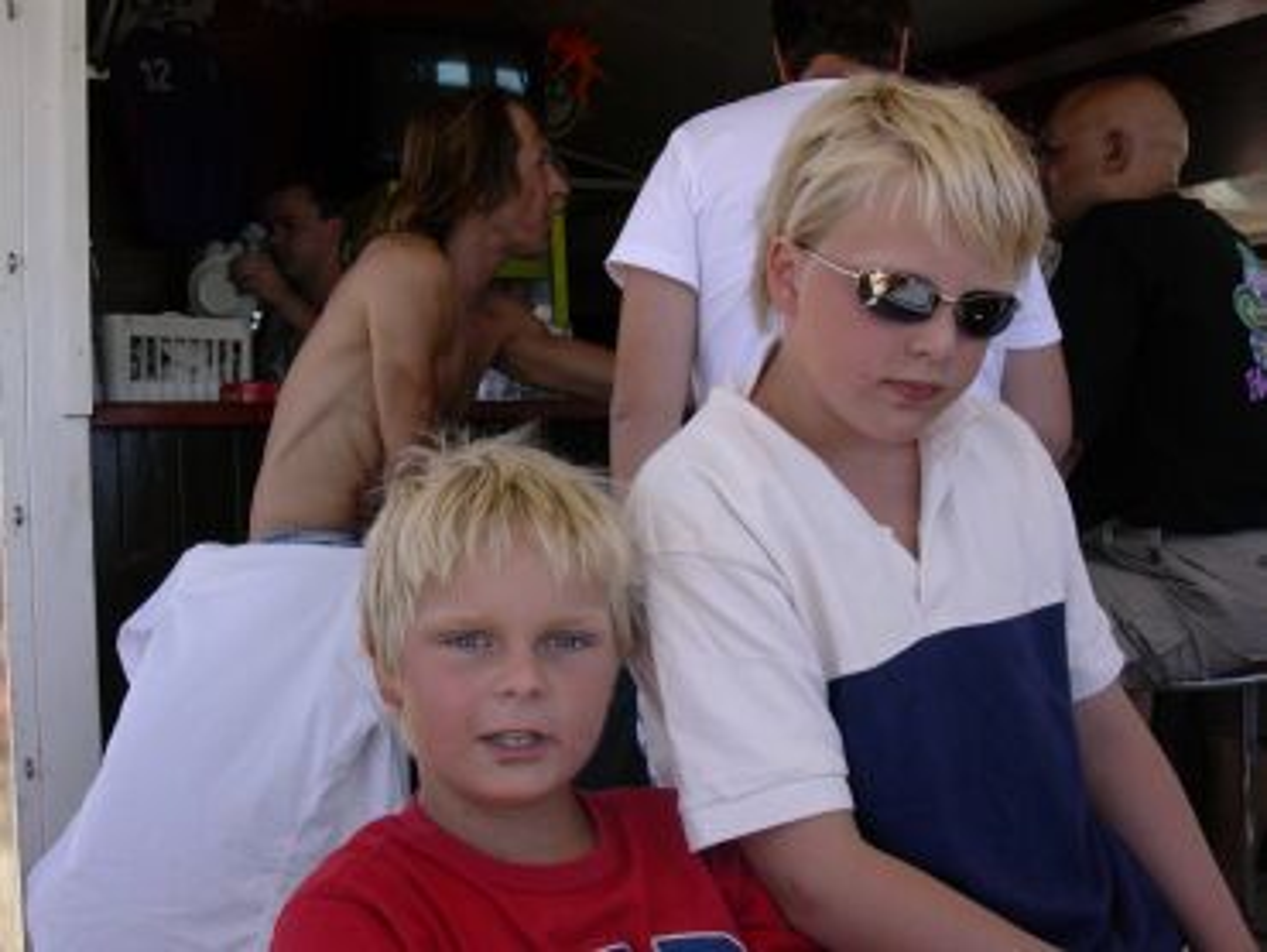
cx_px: 634
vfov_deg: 32.2
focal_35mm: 45
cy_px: 476
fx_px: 1648
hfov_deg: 42.1
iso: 70
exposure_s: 1/384
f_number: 2.9
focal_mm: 6.7
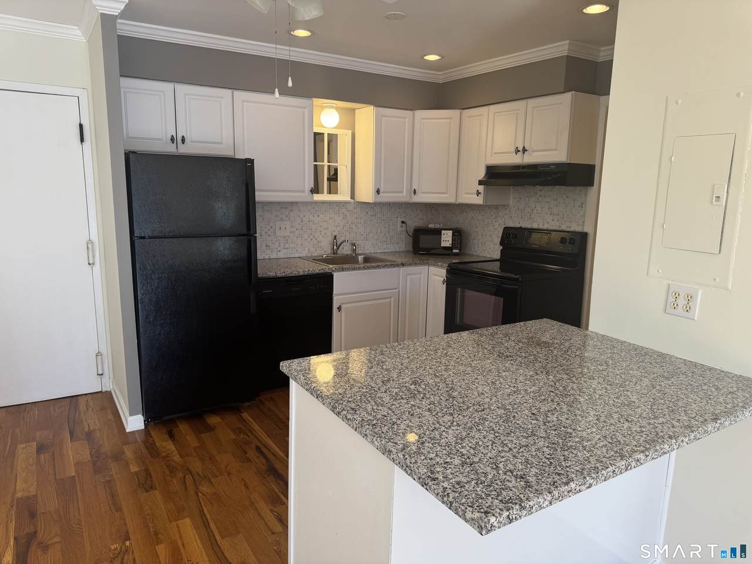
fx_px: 521
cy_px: 282
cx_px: 376
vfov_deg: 56.8
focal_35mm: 24
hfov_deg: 71.6
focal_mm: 6.76
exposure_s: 1/120
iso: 80
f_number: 1.78
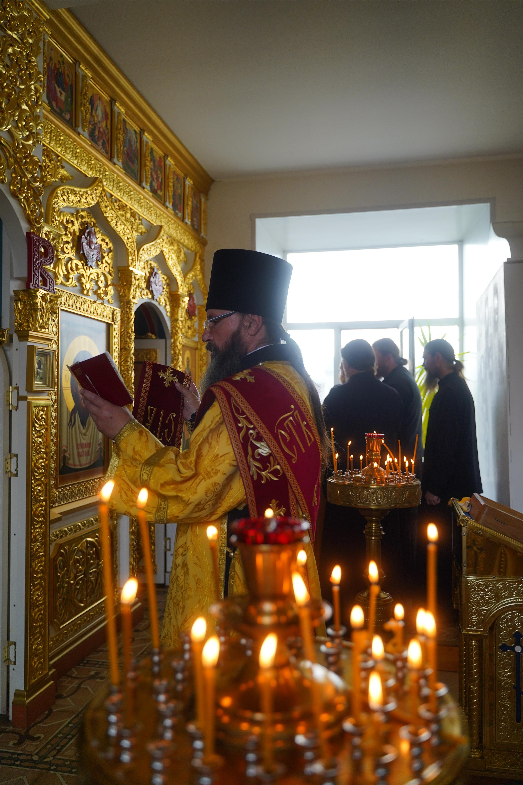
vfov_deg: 63.7
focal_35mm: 29
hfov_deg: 45.0
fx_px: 632
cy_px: 392
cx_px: 262
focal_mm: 29
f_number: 2.8
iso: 800
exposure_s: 1/640
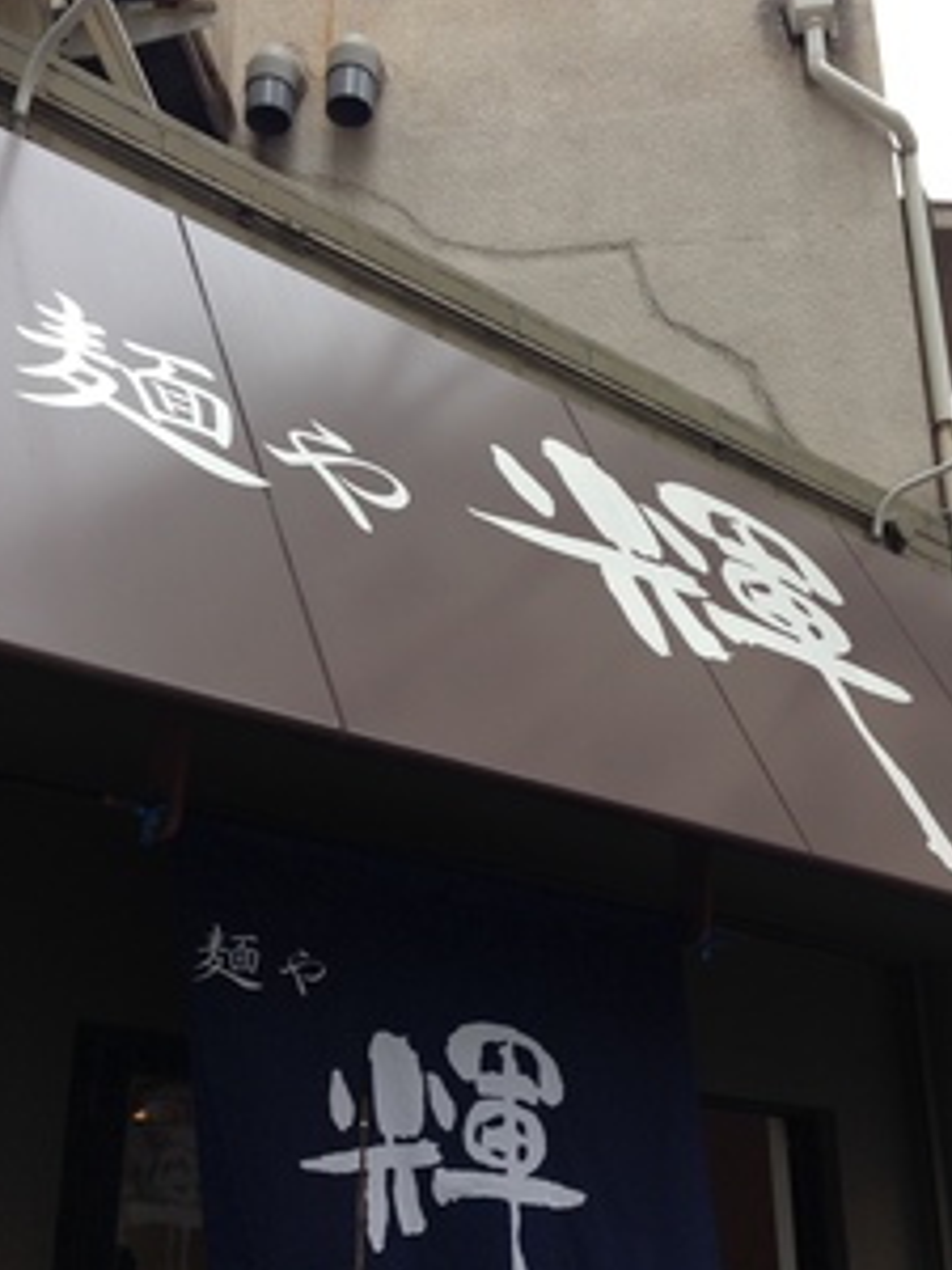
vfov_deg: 42.9
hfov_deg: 32.9
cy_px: 707
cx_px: 470
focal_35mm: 44
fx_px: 1613
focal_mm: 4.12
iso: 50
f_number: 2.4
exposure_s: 1/161
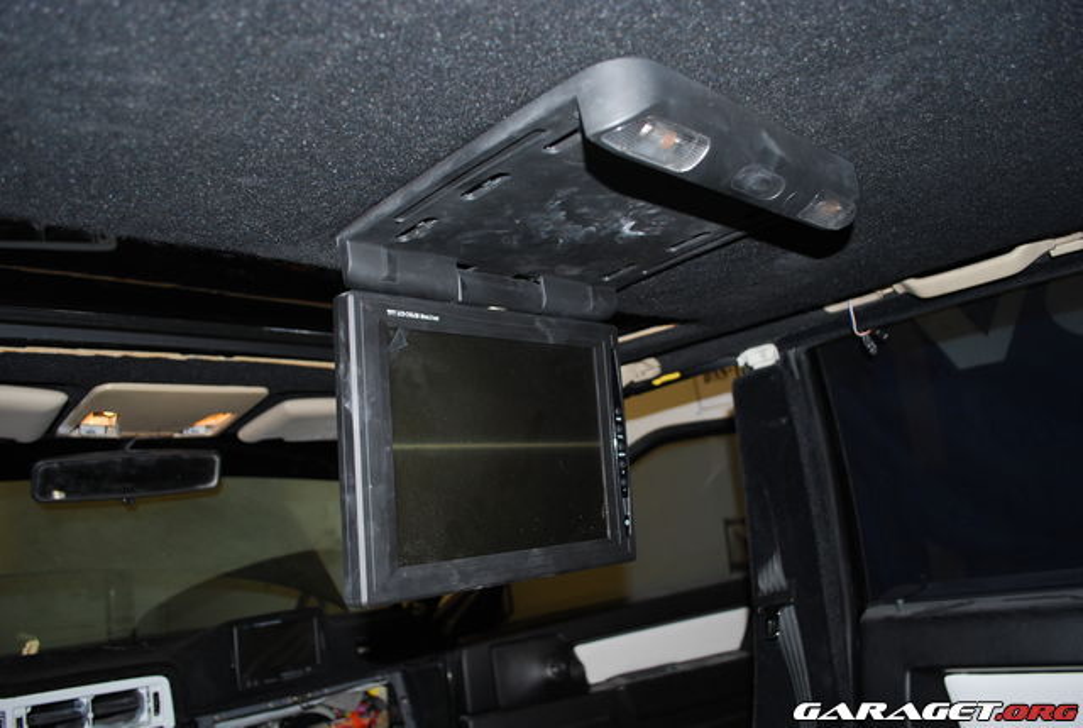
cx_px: 542
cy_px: 364
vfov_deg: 48.2
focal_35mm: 27
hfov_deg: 67.3
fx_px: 814
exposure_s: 1/60
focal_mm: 18
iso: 200
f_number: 3.5
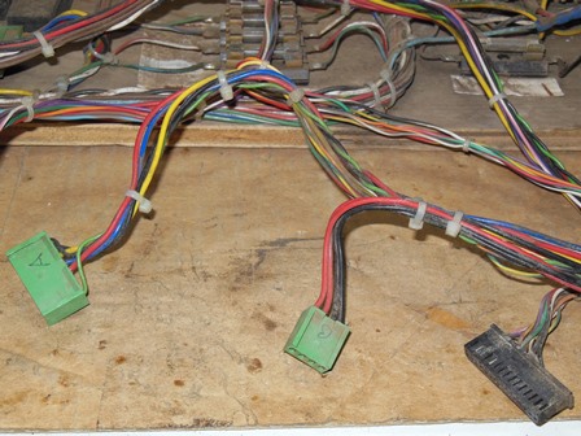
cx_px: 290
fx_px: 839
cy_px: 218
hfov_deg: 38.2
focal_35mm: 50
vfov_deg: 29.1
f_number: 4
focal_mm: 8.9
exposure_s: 1/60
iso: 125
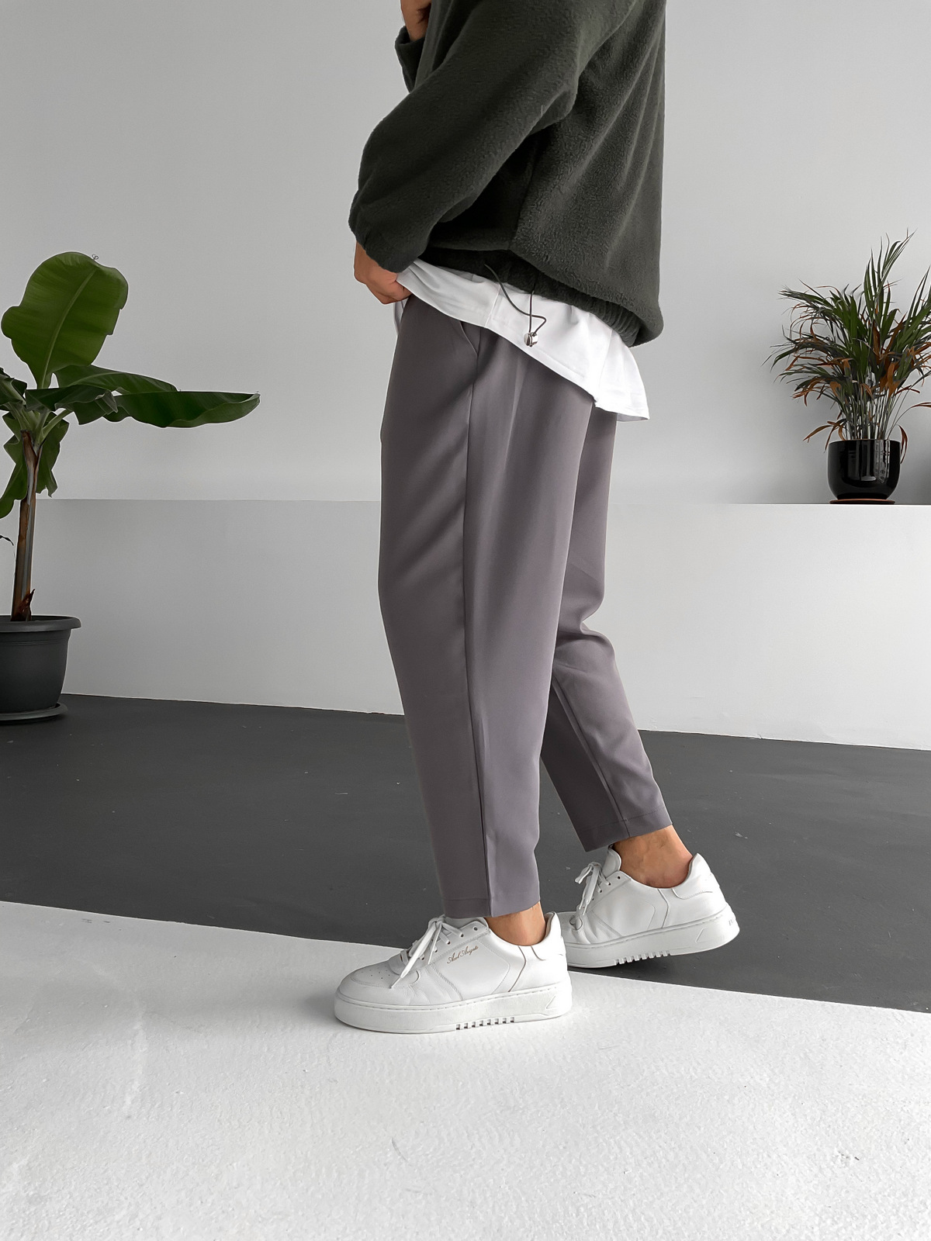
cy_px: 620
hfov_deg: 48.2
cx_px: 466
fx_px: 1040
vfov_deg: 61.7
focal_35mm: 29
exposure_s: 1/120
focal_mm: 3
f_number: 1.8
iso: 40
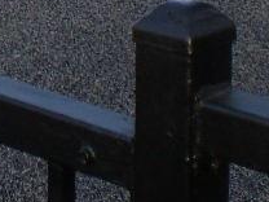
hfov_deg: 8.8
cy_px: -373
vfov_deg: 6.2
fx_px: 1725
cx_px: -61
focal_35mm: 222
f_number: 3.1
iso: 64
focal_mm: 6.3
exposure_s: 1/400
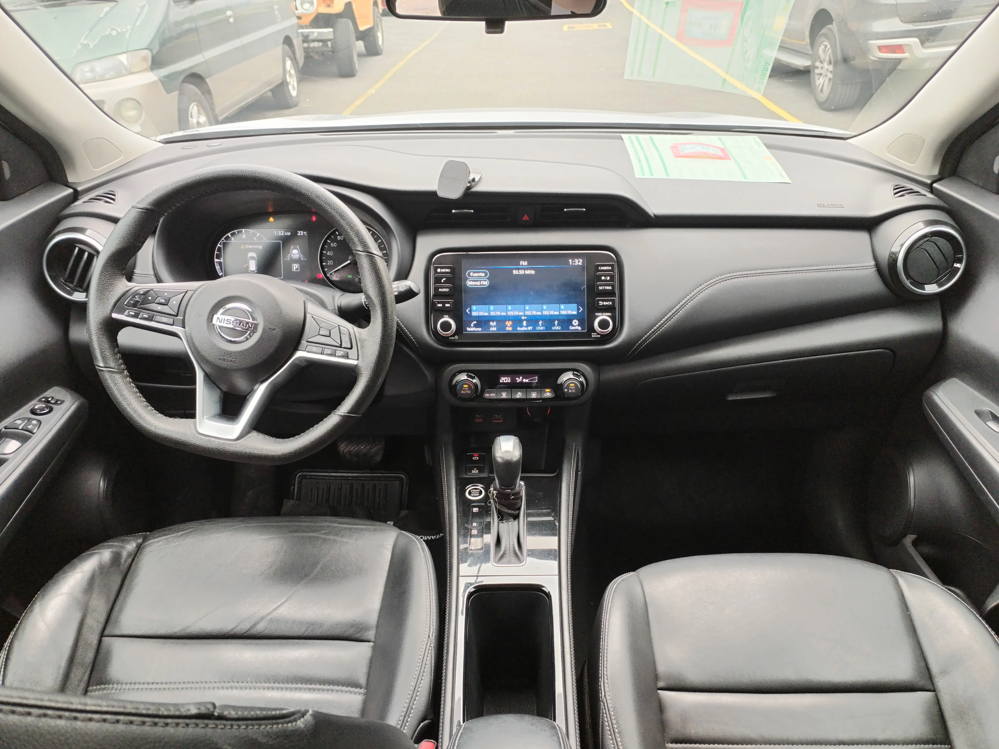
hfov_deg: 61.7
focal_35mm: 29
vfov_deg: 48.2
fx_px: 837
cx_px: 500
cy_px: 374
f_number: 1.8
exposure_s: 1/60
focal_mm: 4.75
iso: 225
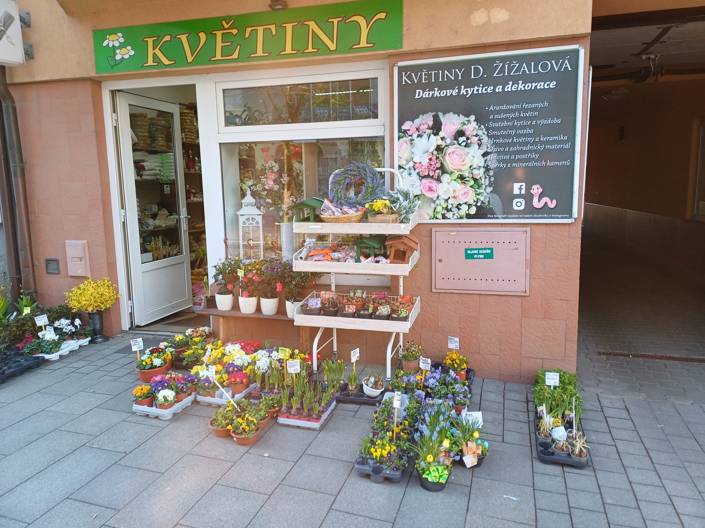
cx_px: 352
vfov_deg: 54.9
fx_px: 509
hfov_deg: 69.4
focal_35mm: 25
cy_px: 264
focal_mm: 4.65
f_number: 1.8
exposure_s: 1/50
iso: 64
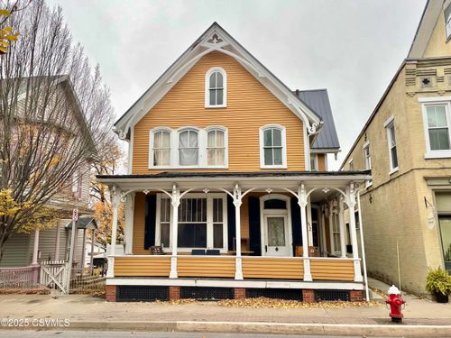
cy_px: 169
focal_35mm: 26
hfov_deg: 67.3
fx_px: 339
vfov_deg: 53.1
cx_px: 226
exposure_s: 1/126
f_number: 1.6
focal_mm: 4.2
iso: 32
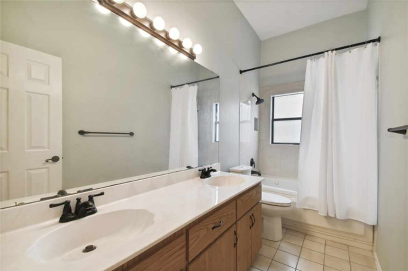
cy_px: 136
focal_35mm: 15
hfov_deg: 100.4
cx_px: 204
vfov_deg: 77.3
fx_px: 170
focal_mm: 10
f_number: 7.1
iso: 100
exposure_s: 1/40
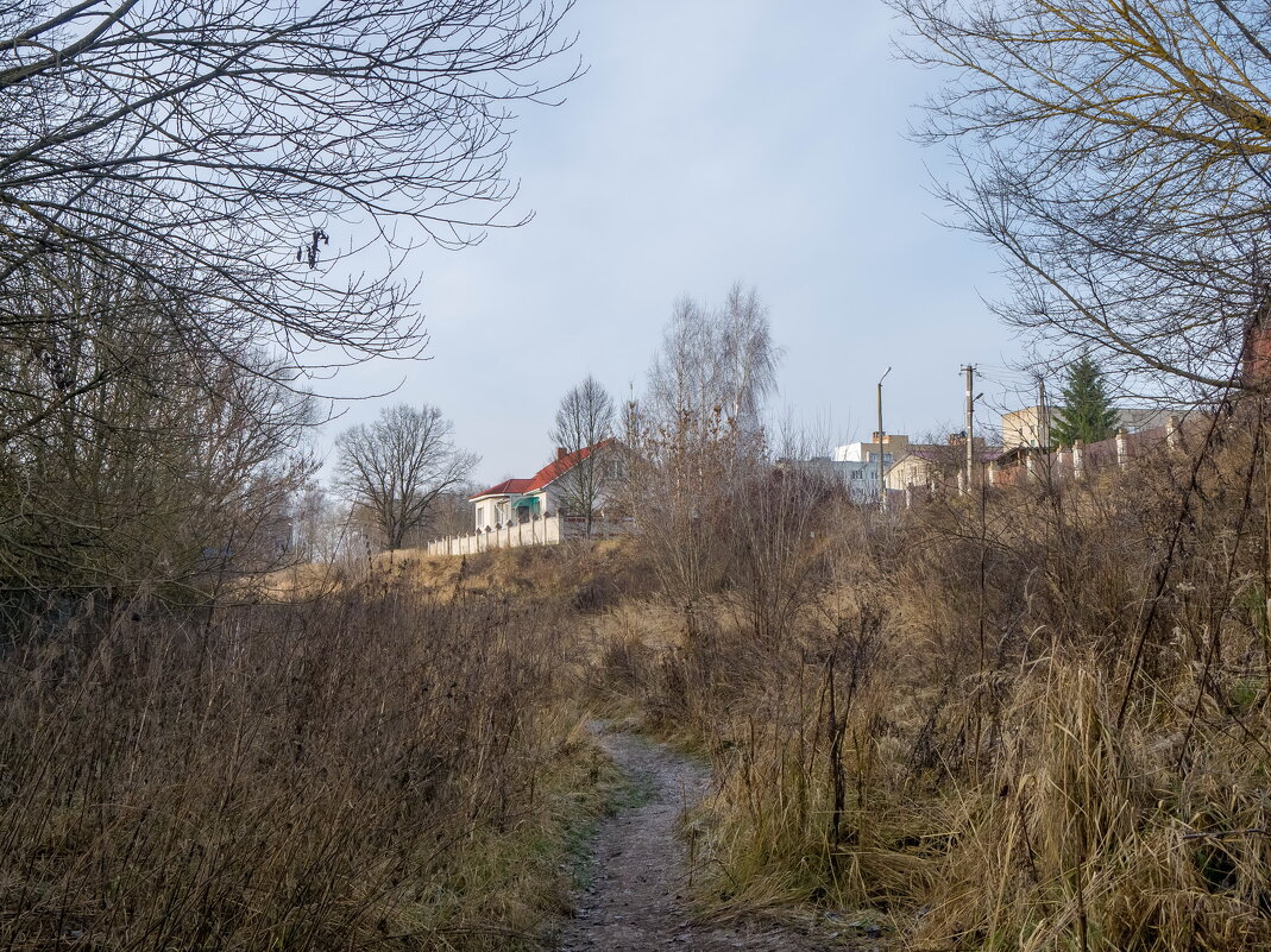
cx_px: 636
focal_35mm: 46
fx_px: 1688
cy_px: 476
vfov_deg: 31.5
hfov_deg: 41.3
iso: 200
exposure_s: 1/250
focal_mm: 23
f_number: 8
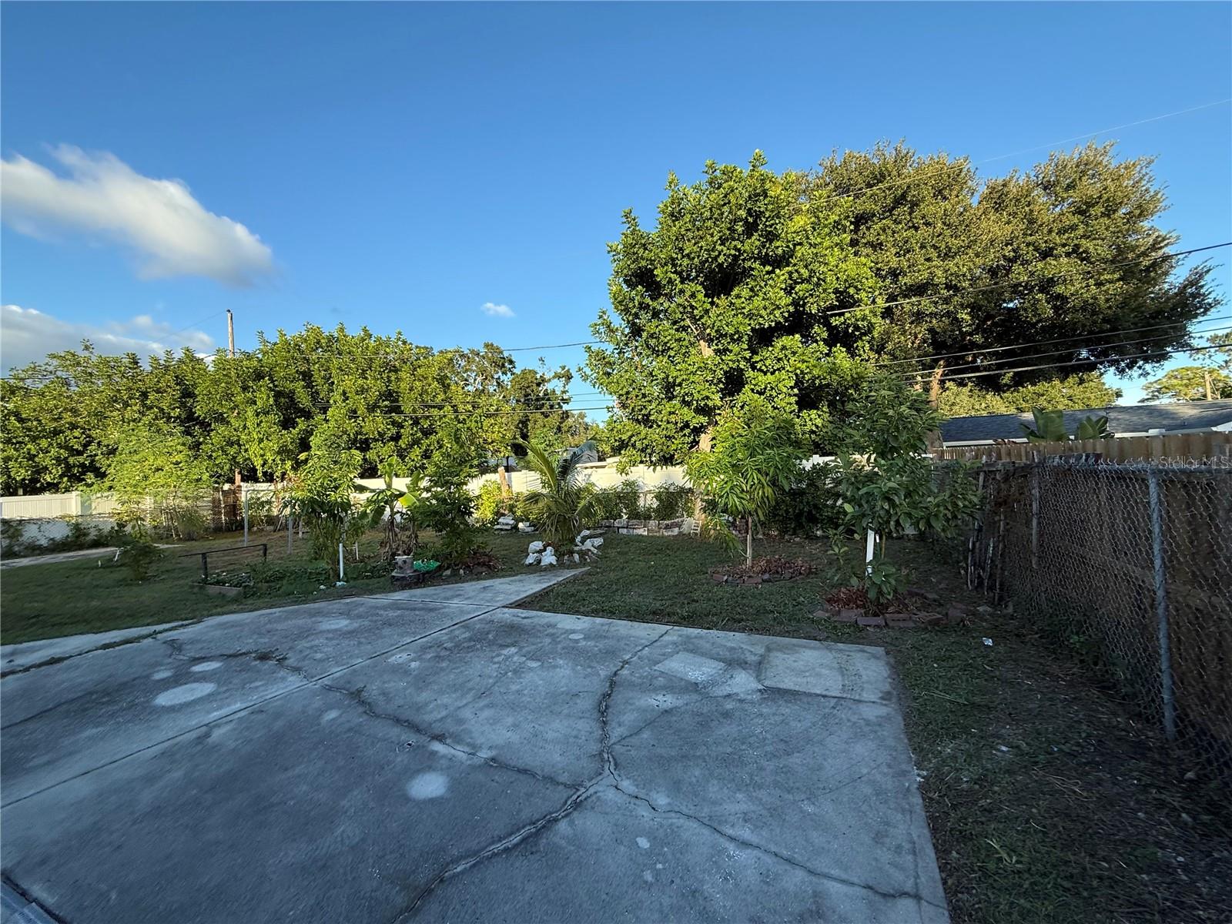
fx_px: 498
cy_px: 462
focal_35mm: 14
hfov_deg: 102.1
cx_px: 616
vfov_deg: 85.7
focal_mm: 2.22
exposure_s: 1/644
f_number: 2.2
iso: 64
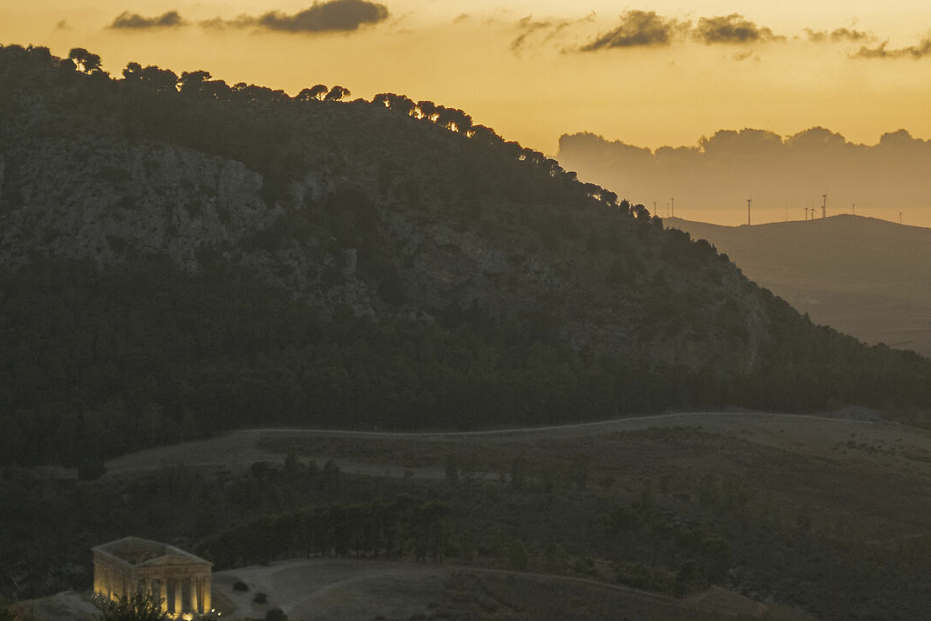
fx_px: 3052
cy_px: 228
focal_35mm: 118
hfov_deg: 17.3
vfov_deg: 11.6
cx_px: 605
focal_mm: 35
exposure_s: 1/180
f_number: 1.4
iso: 500
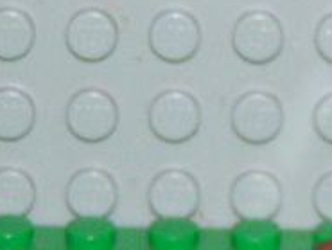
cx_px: 481
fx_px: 4981
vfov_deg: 2.9
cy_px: 365
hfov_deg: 3.8
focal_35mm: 519
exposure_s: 1/160
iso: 200
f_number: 3.5
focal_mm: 22.9
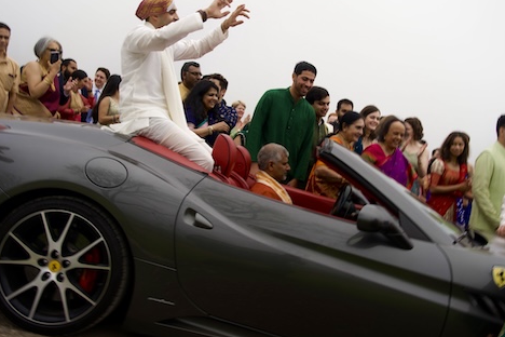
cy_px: 157
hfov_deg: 41.1
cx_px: 275
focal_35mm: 48
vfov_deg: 28.1
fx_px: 673
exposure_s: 1/500
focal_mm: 34
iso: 100
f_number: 4.5
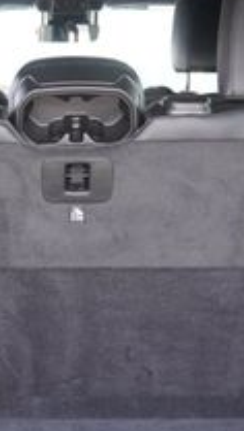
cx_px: 29
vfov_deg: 27.3
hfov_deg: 15.6
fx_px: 883
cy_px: 291
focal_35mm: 77
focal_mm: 16
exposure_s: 1/60
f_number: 4
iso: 200
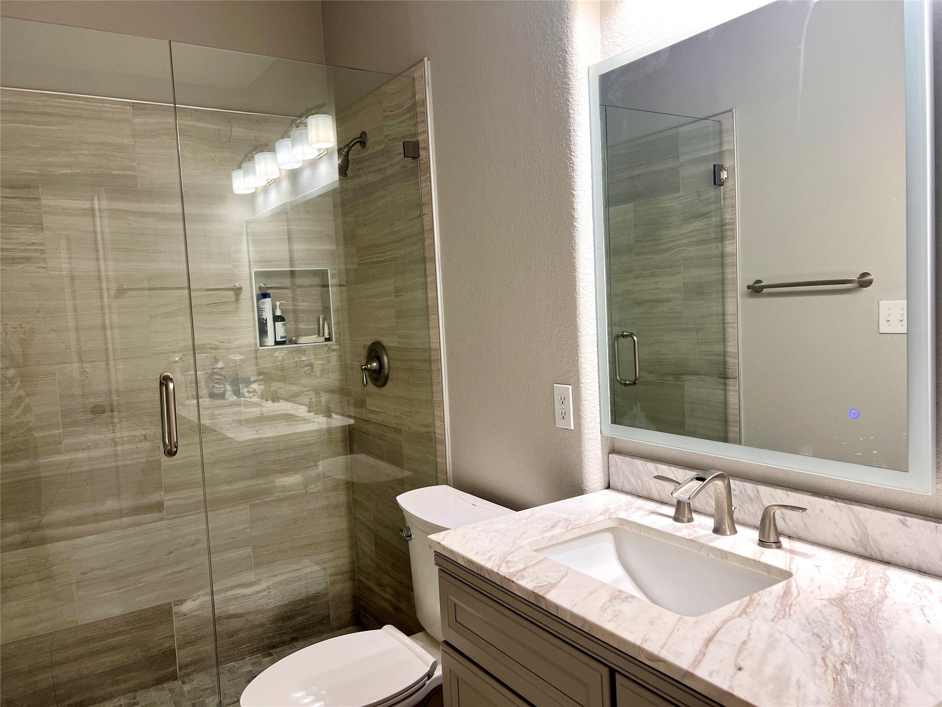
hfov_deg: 67.3
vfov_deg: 53.1
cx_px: 471
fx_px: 708
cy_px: 354
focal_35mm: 26
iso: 80
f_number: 1.5
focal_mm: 5.7
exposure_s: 1/60
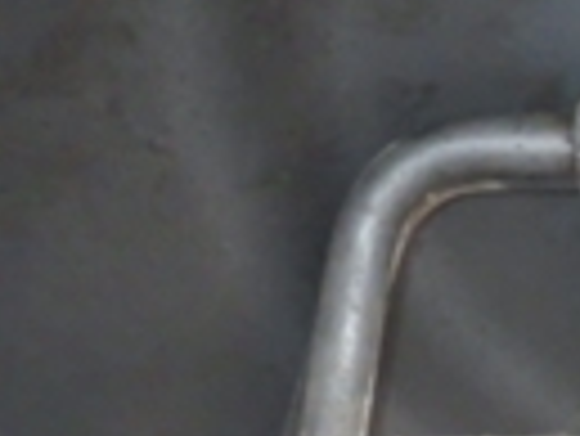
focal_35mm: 104
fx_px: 1744
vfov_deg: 14.1
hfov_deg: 16.8
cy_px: 409
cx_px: 913
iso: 1250
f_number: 3.5
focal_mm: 5
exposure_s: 1/40
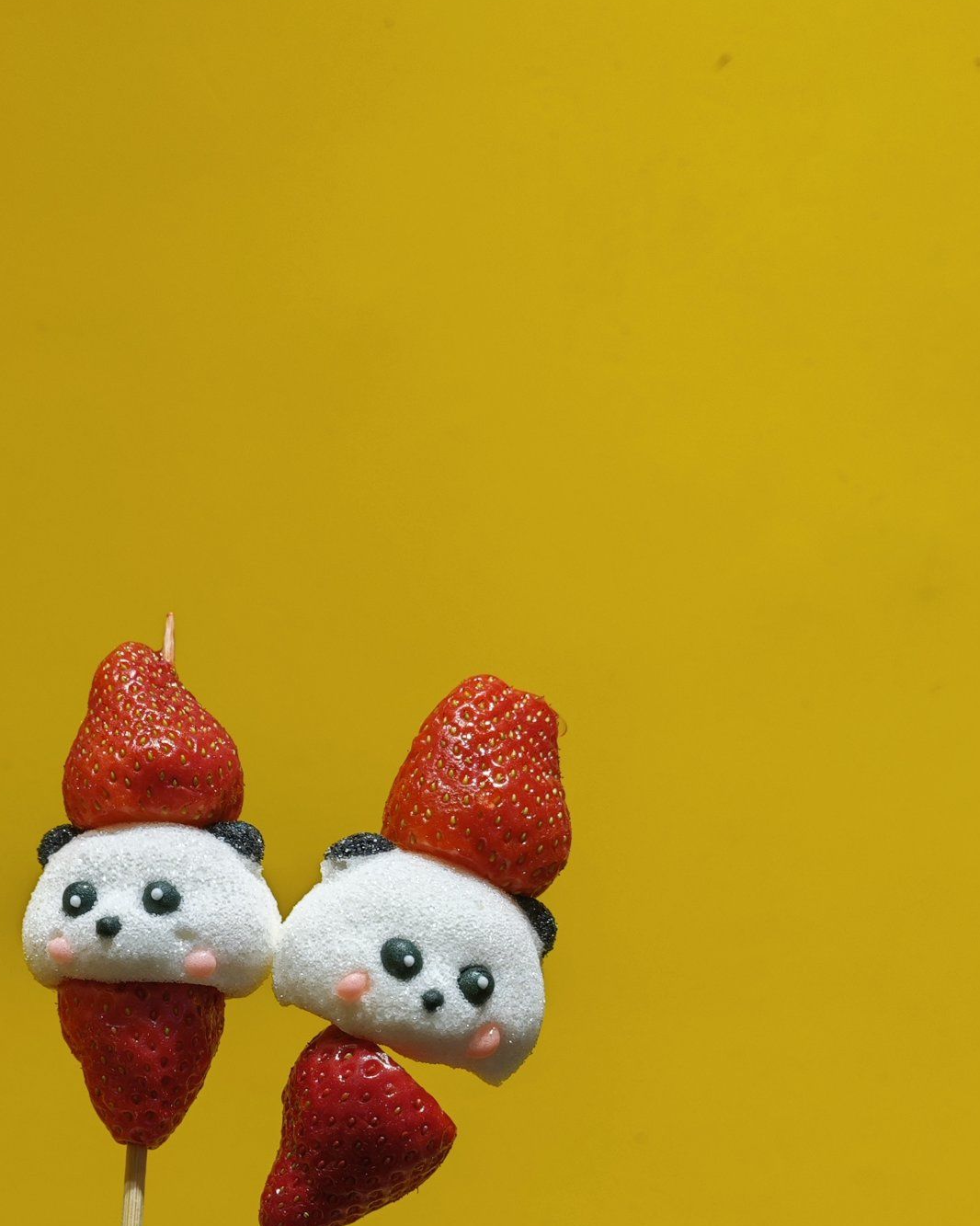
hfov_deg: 31.5
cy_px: 978
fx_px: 1668
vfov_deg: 38.8
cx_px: 132
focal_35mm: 46
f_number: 2.8
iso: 250
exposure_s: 1/101
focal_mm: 8.72
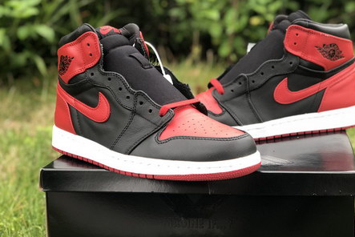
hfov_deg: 32.8
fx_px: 602
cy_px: 98
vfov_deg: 22.3
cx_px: 194
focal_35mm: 61
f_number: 2.4
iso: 25
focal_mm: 6
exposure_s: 1/60
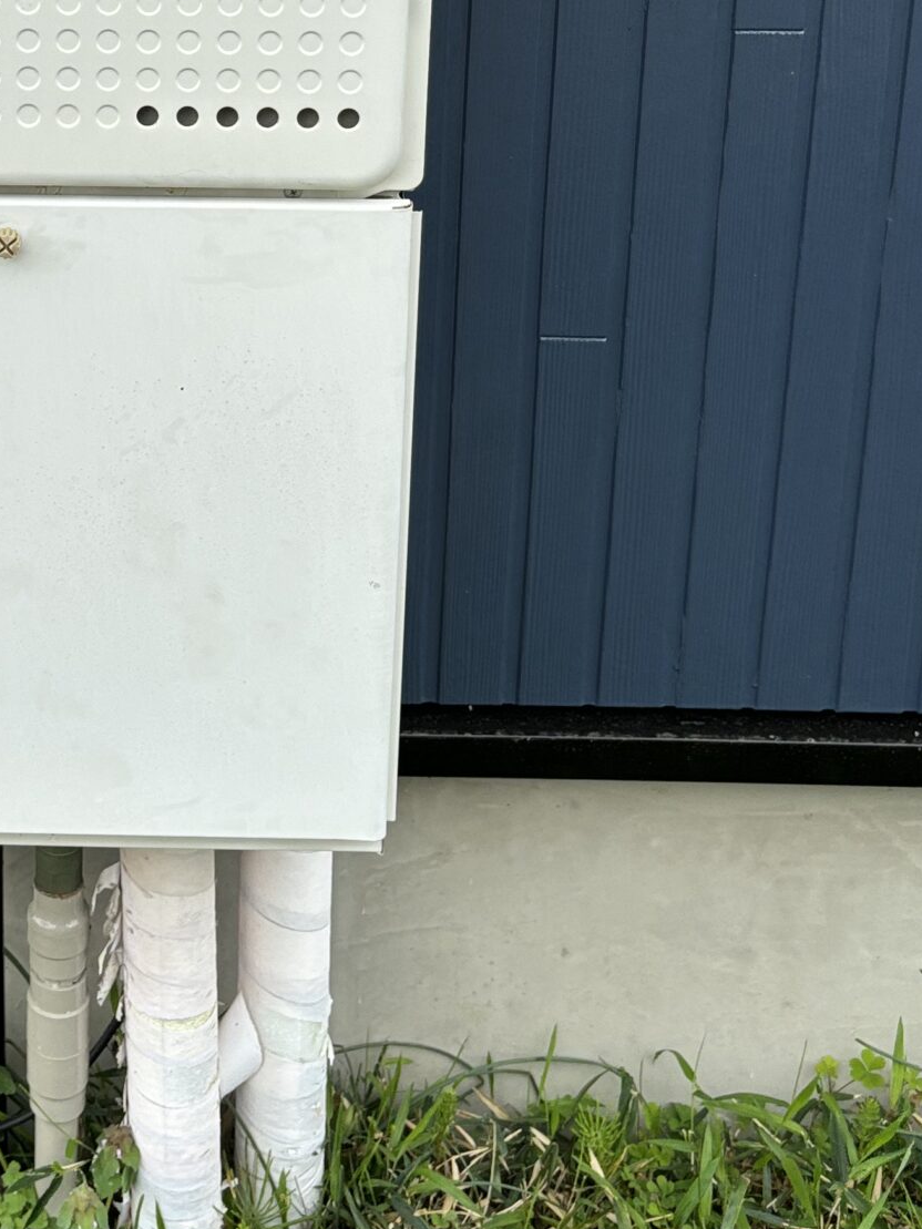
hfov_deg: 23.6
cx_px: 47
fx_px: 2130
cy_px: -35
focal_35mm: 60
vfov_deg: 29.7
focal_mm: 5.96
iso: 50
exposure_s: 1/1295
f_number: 1.6
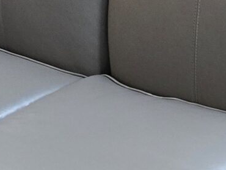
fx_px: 1039
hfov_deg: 12.2
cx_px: 255
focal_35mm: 159
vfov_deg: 9.2
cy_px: 210
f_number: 1.8
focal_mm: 5.4
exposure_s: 1/120
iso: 1000
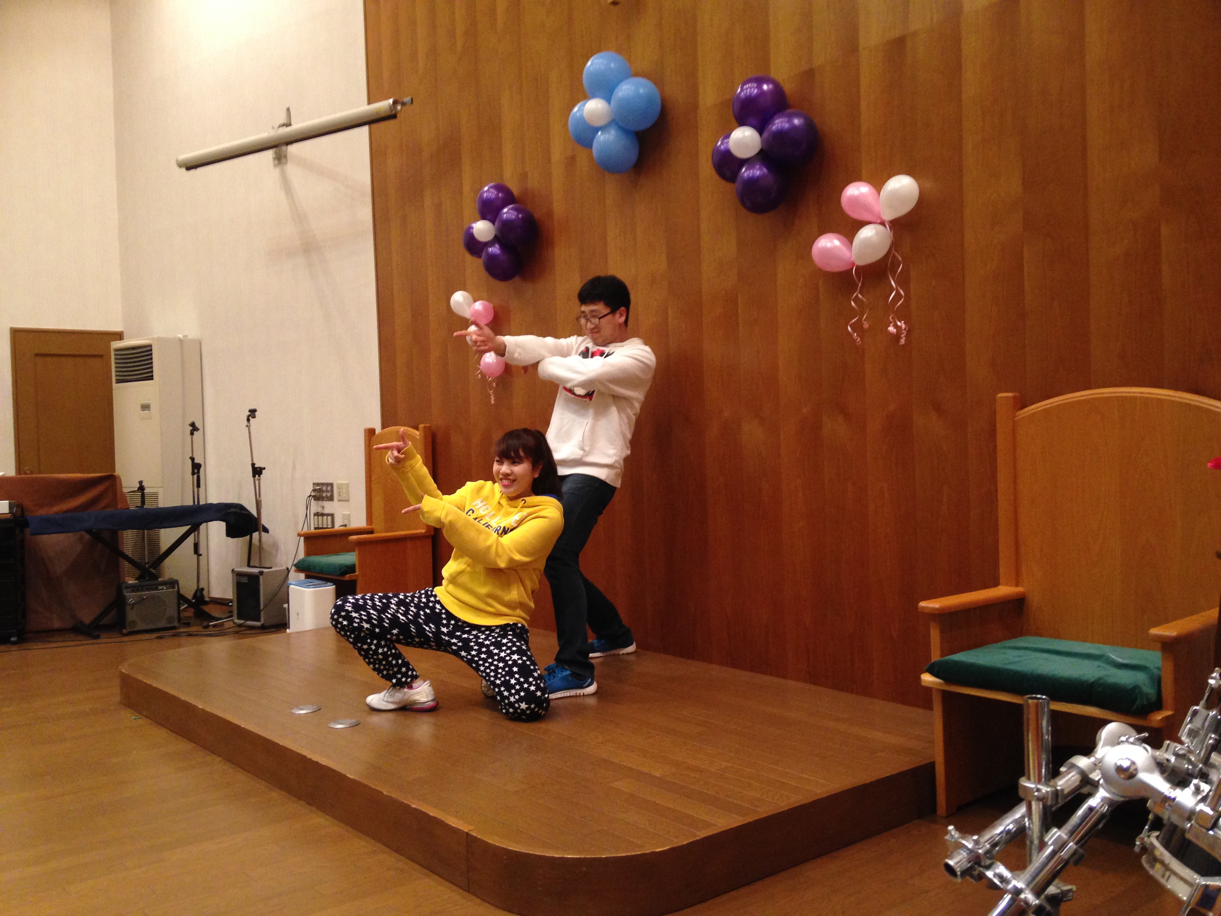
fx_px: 1164
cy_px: 458
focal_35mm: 33
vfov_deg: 42.9
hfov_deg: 55.4
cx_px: 610
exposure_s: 1/20
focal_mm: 4.12
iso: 200
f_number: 2.4
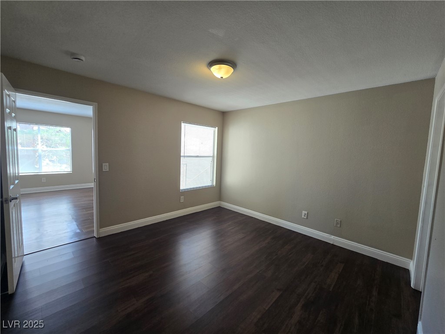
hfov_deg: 106.2
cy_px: 167
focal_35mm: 13
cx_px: 222
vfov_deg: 89.9
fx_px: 167
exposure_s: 1/60
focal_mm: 2.2
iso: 80
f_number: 2.2
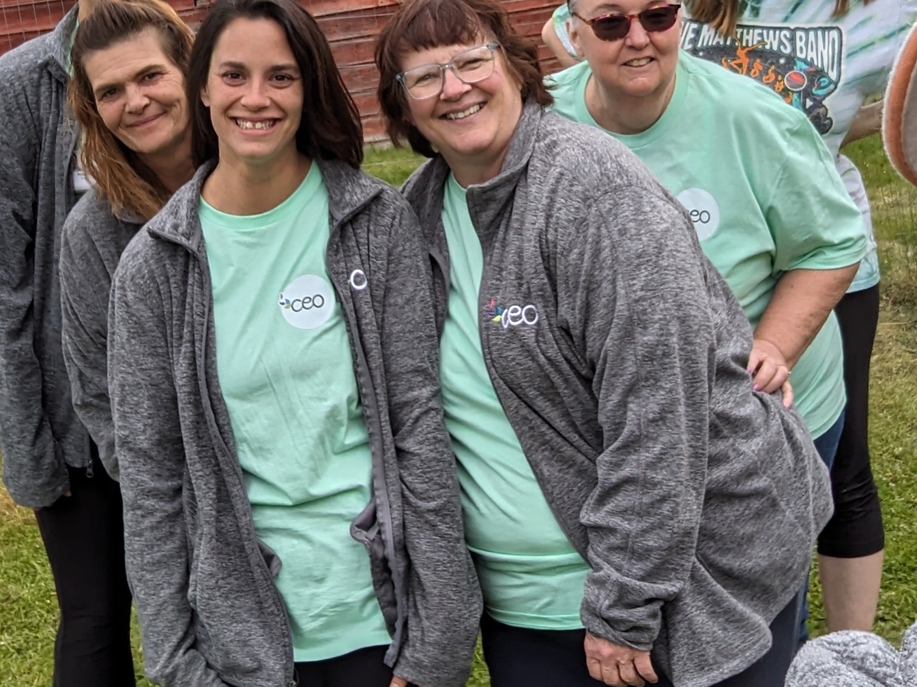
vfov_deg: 22.7
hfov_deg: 30.7
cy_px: 58
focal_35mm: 63
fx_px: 1669
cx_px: 438
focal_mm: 2.74
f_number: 2.2
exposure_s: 1/1565
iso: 40
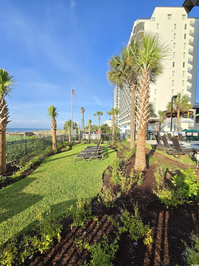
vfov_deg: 106.2
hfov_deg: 89.9
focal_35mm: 13
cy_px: 133
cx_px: 100
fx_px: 100
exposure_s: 1/1418
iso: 50
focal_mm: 2.2
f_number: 2.2
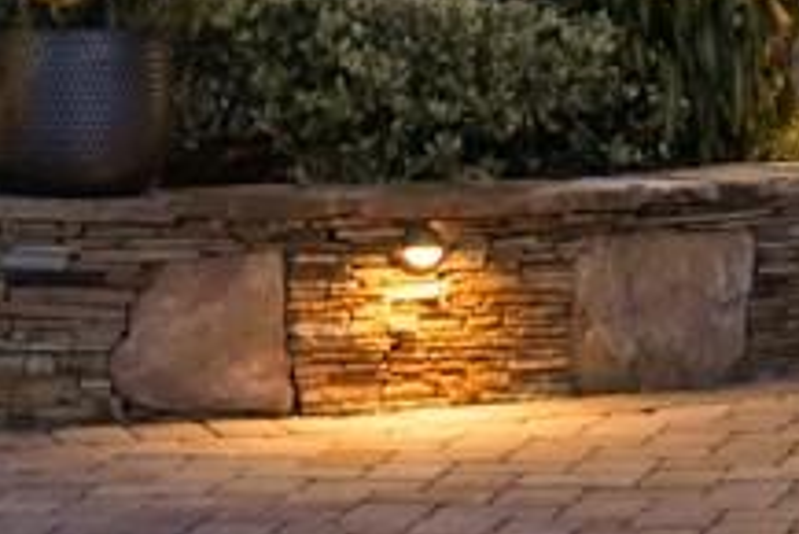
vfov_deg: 5.1
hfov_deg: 7.7
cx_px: 1407
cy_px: -856
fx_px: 5730
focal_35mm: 258
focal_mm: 35
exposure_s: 1/6
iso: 4000
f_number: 4
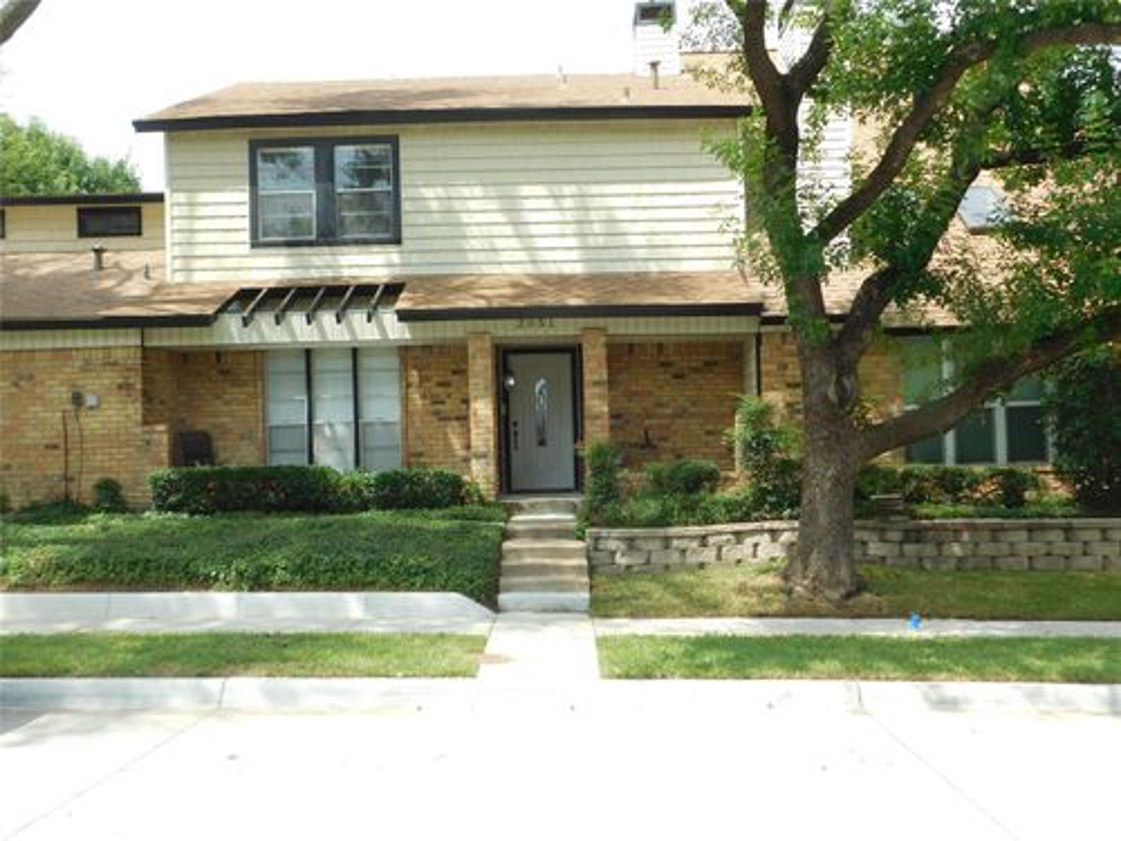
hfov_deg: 51.4
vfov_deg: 39.7
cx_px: 560
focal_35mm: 36
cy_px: 420
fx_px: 1166
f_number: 3.5
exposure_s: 1/640
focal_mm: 6.3
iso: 125
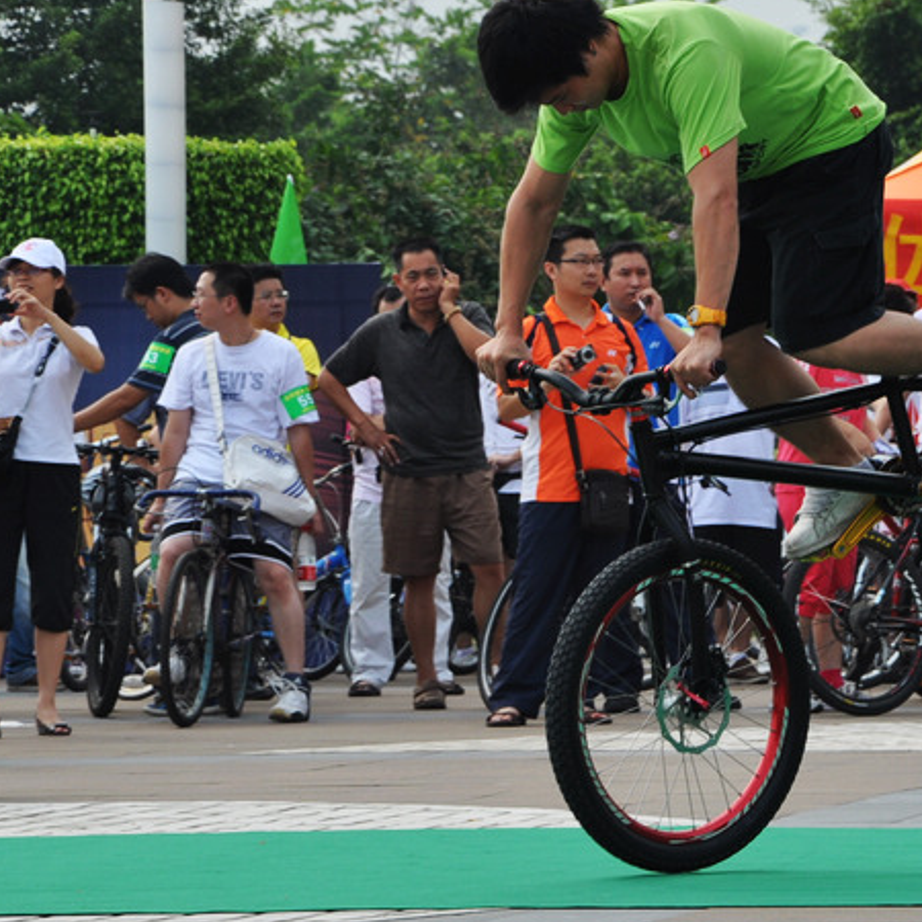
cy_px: 433
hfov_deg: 7.5
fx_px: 7051
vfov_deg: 7.5
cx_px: 797
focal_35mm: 234
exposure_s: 1/200
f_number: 9
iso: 200
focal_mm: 92
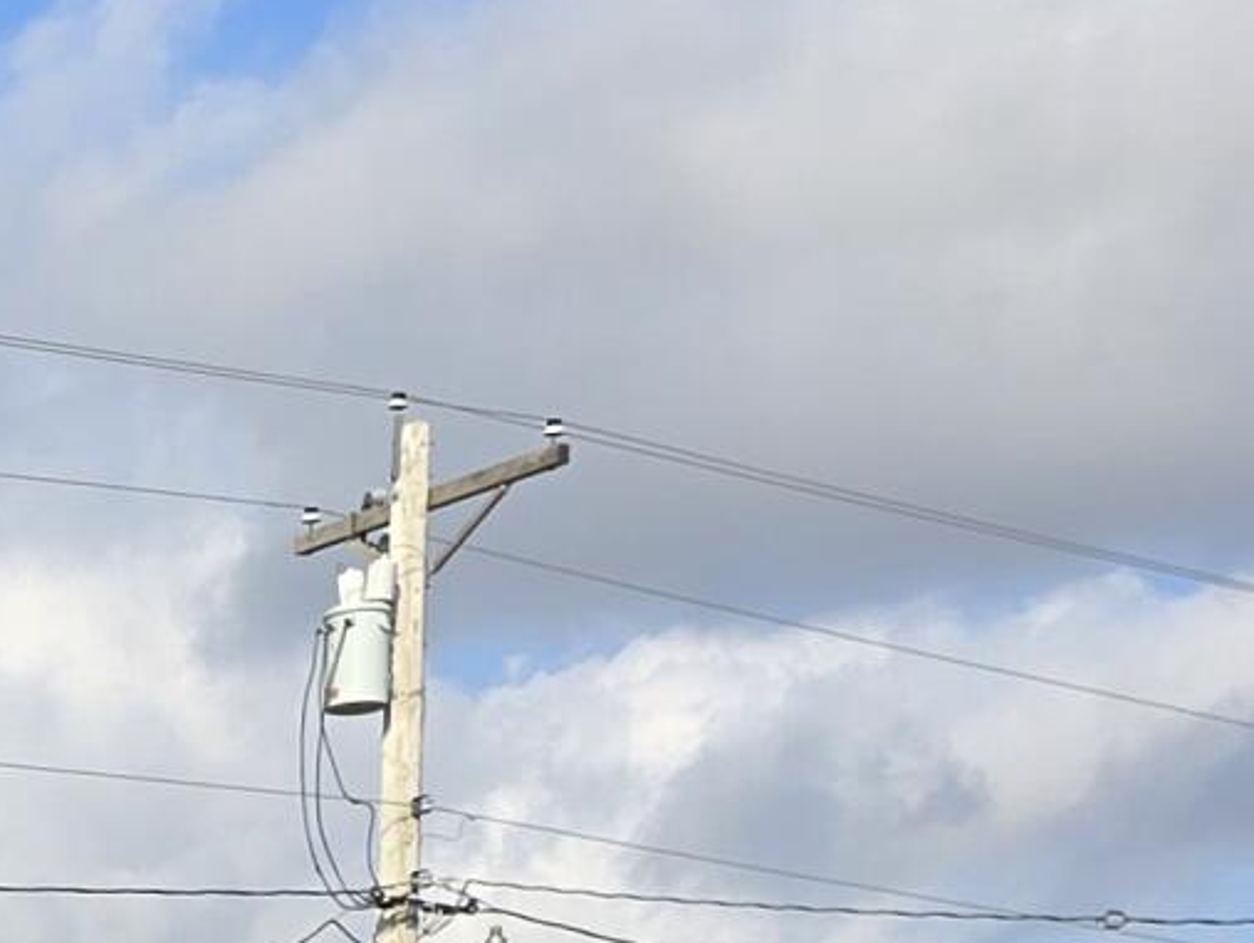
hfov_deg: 12.9
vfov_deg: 9.6
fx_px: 4930
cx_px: -1130
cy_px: 2319
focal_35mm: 136
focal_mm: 6.3
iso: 12
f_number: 1.7
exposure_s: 1/572
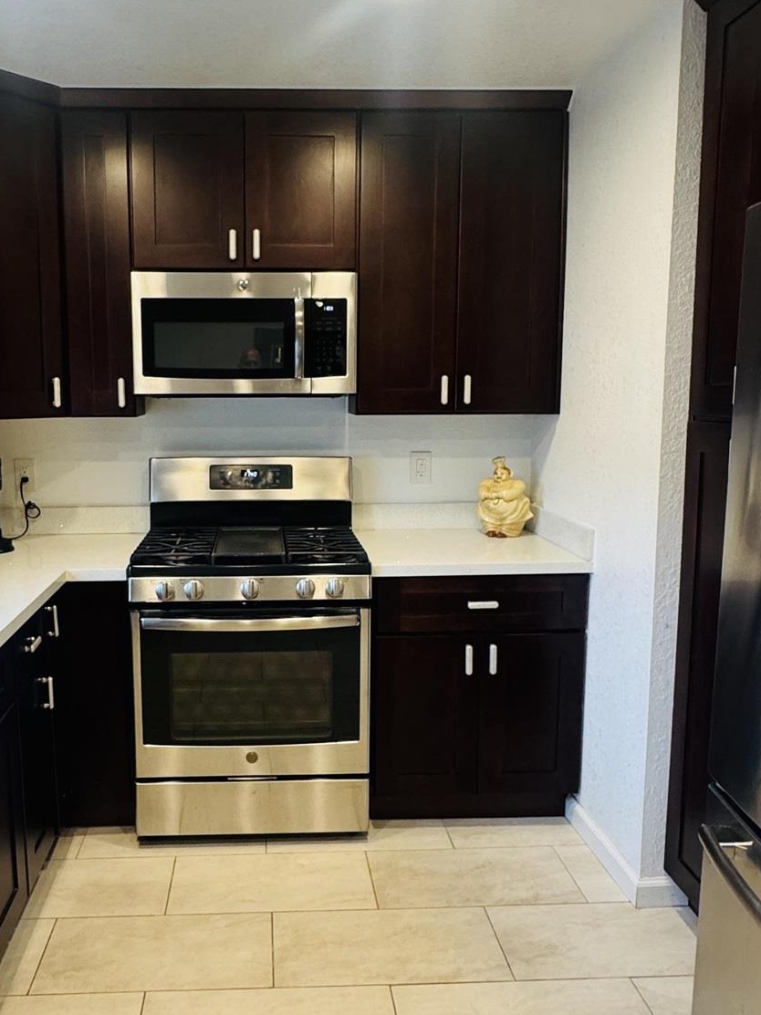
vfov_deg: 61.7
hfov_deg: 47.8
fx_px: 850
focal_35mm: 29
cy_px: 505
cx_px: 284
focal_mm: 2.22
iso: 250
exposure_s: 1/60
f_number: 2.2
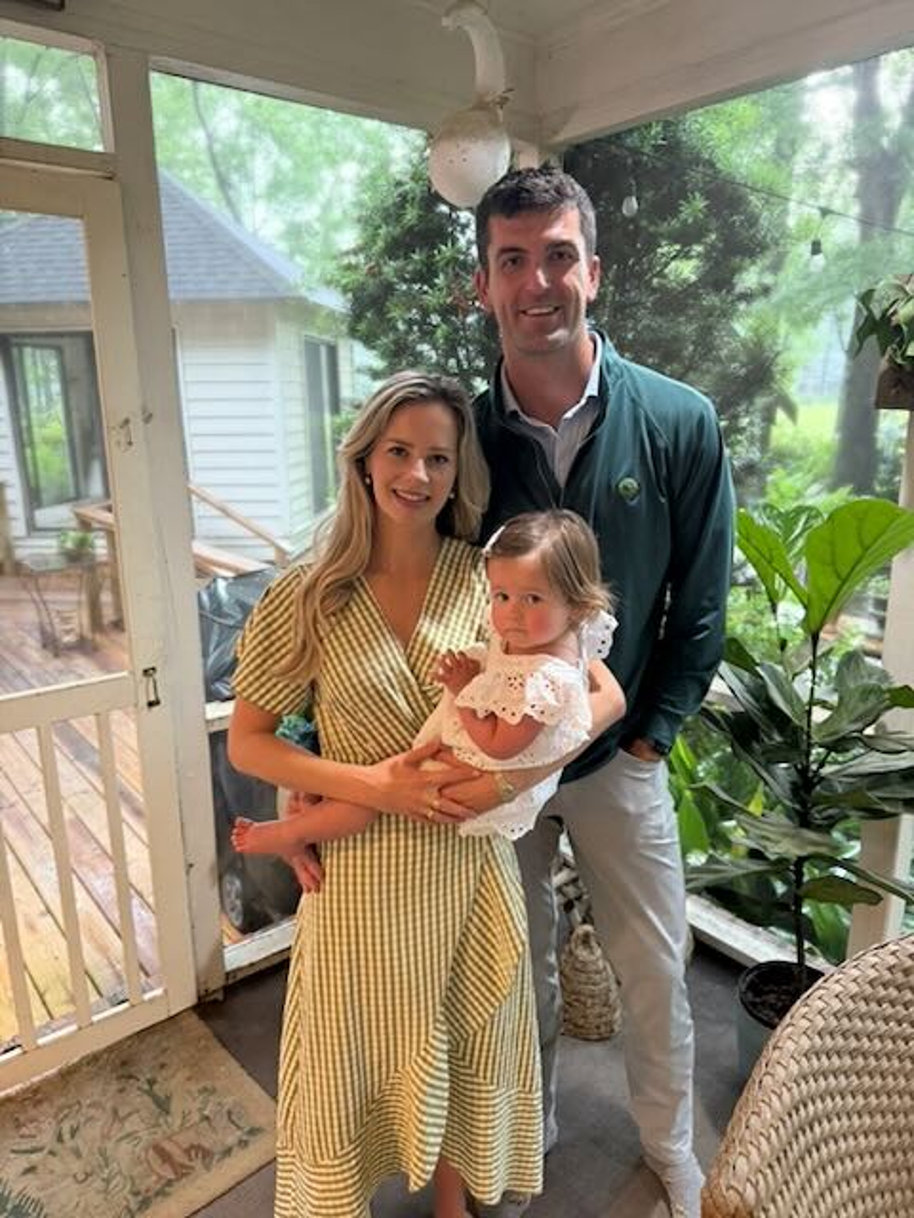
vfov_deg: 71.6
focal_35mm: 24
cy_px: 609
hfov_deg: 56.8
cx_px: 457
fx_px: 845
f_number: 1.78
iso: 640
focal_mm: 6.76
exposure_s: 1/60
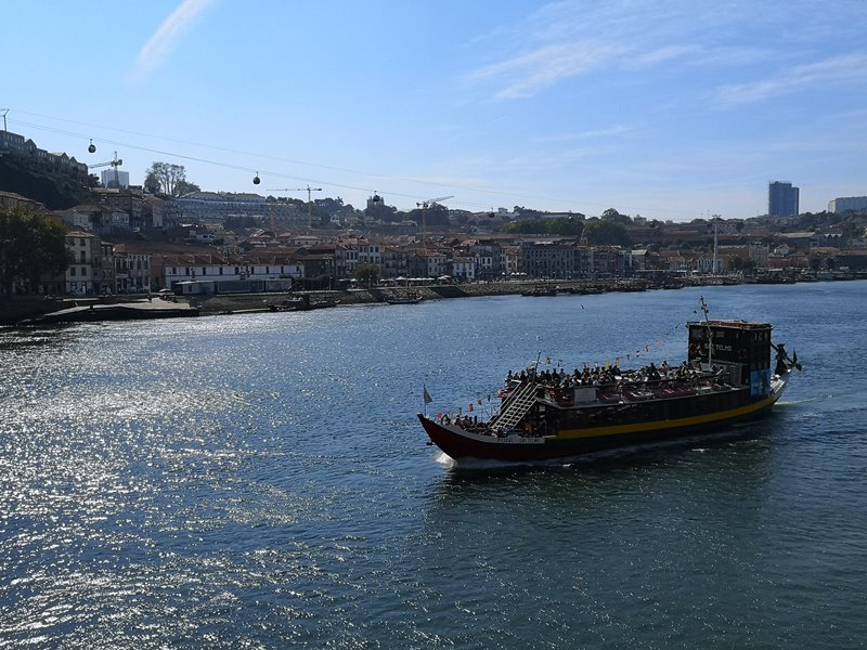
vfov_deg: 40.7
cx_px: 434
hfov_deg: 52.6
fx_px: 877
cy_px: 325
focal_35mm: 35
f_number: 1.8
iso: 50
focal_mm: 3.95
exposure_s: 1/4566
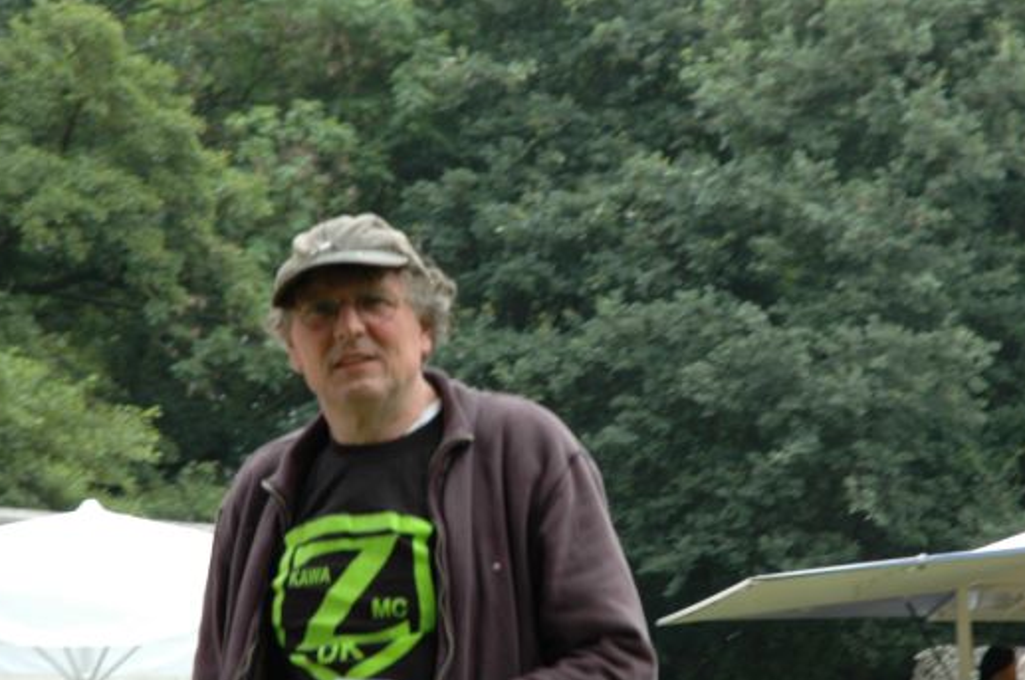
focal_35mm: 130
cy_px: 356
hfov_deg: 15.8
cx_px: 539
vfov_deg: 10.5
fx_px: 3696
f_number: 5.6
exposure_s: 1/80
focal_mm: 70
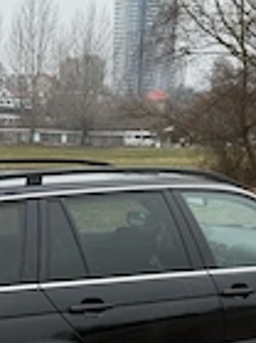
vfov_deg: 27.3
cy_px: 301
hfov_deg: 21.2
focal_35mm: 69
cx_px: 81
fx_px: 681
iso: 80
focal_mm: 6.76
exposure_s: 1/301
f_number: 1.78
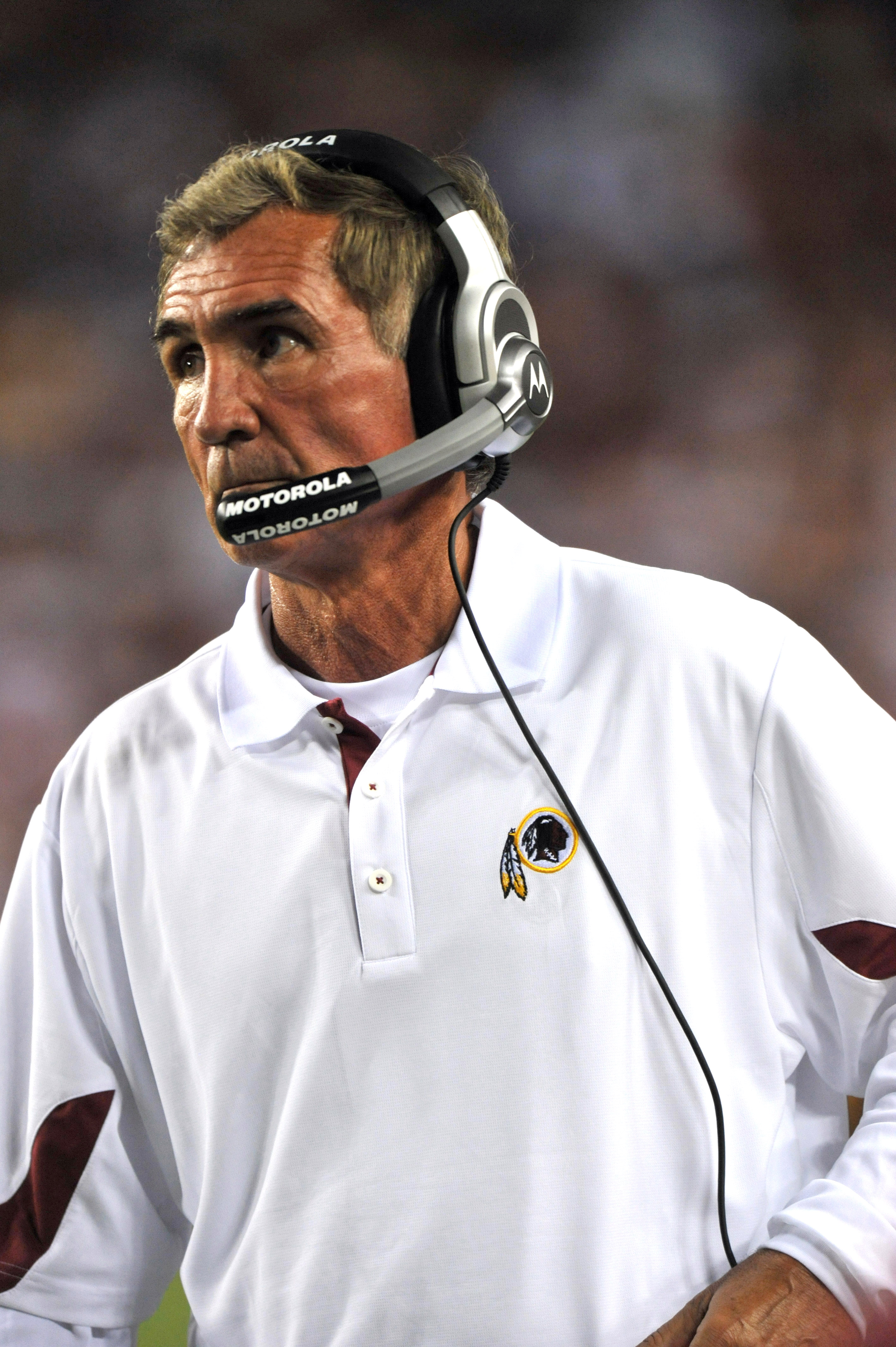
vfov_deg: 4.9
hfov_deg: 3.3
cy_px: 674
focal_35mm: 420
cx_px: 448
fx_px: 15699
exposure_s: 1/1000
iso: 2500
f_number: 4
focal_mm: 420
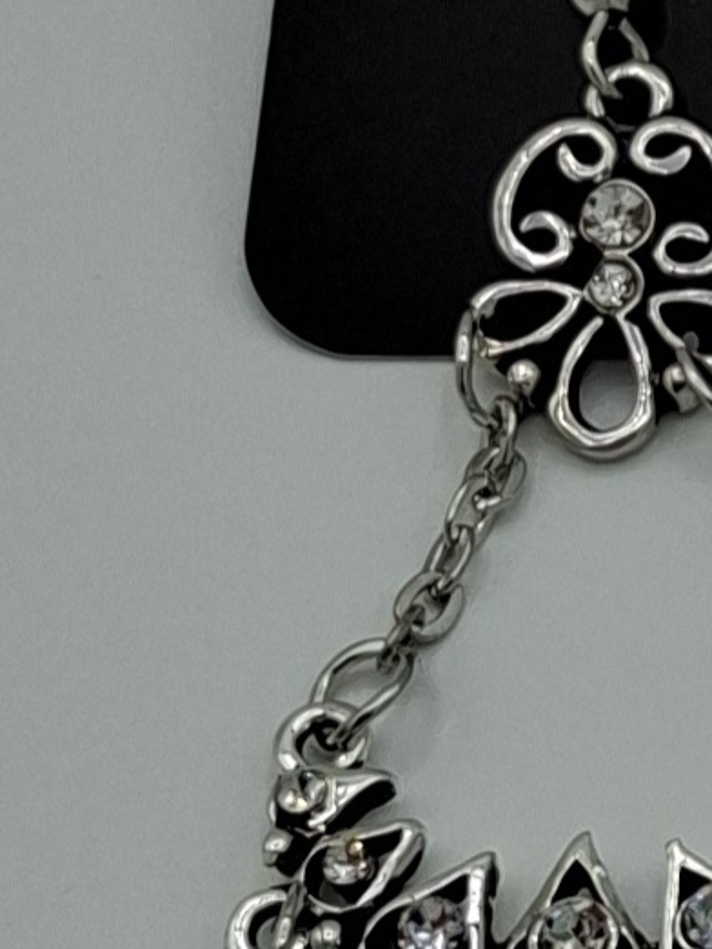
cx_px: 911
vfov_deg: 15.5
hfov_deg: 11.4
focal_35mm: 127
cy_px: 484
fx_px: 3480
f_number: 2
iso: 50
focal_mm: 3.08
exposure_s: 1/435
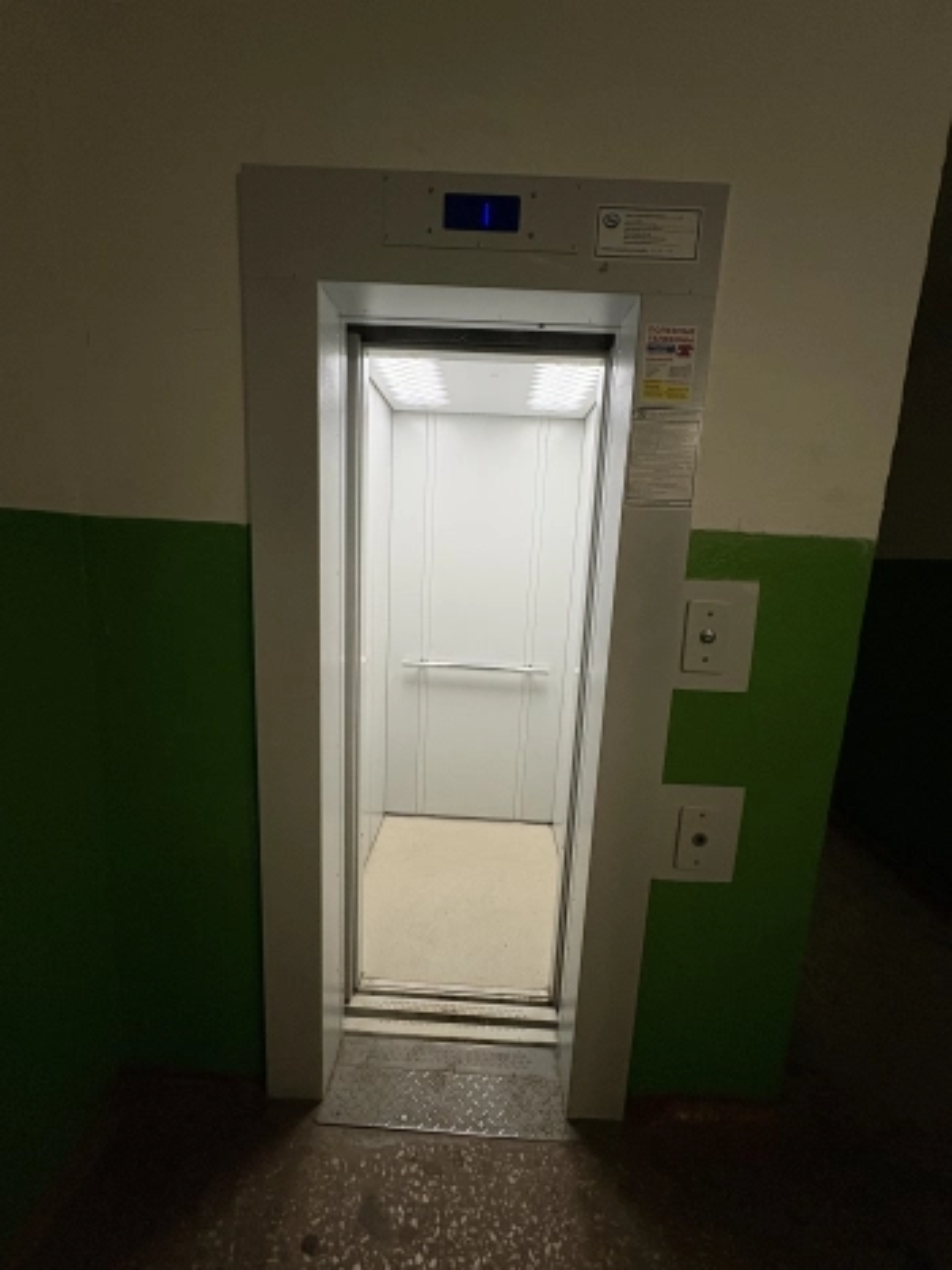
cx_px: 476
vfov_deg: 102.1
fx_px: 513
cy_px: 635
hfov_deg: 85.7
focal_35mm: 14
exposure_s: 1/50
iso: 250
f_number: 2.2
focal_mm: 2.22
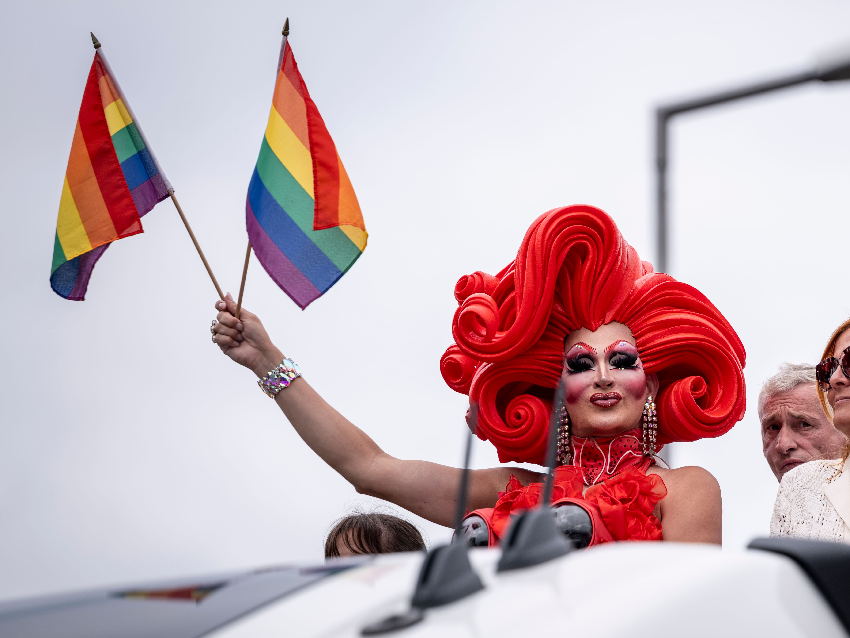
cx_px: 473
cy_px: 319
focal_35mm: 221
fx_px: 5427
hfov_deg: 9.0
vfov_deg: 6.7
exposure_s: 1/1000
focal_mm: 204
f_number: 4
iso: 100
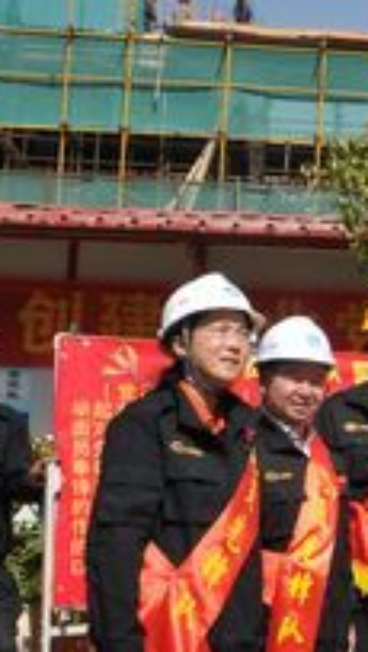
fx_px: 1368
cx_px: 811
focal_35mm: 79
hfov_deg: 12.7
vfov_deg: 26.7
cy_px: 244
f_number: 14
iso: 800
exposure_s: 1/800
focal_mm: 18
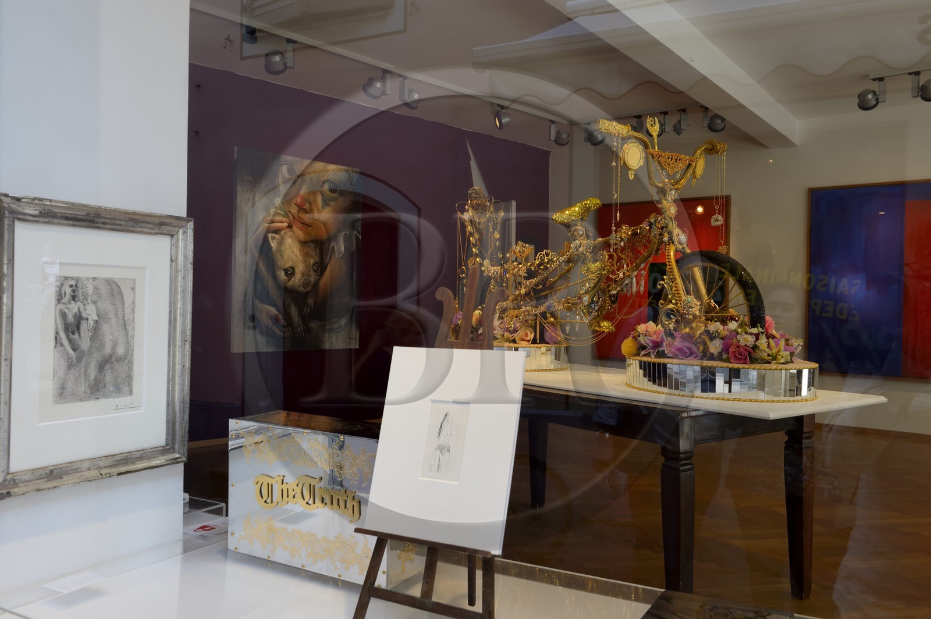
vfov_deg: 42.3
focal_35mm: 31
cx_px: 466
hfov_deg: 60.3
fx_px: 801
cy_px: 310
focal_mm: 31
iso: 200
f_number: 7.1
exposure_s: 1/40
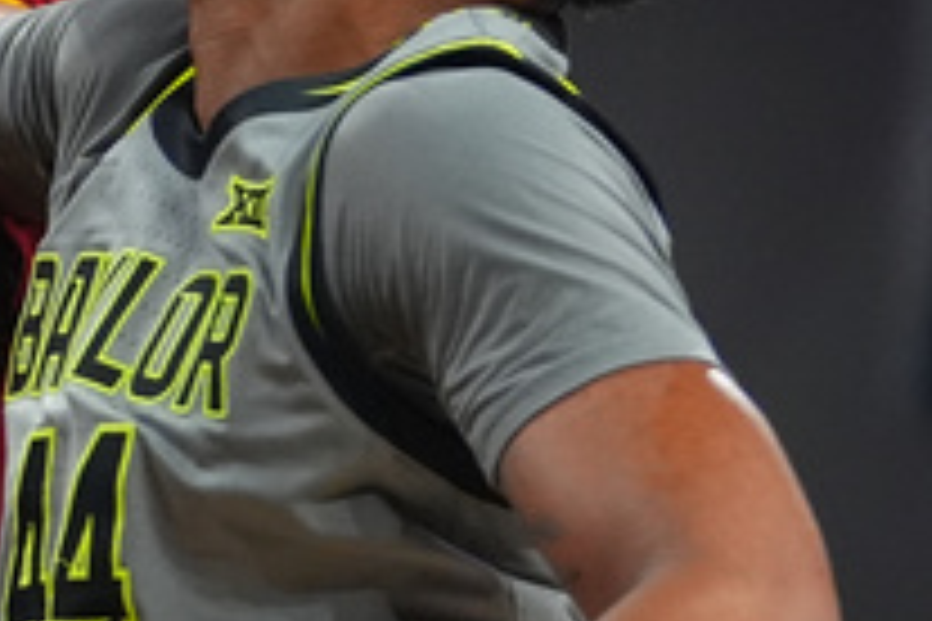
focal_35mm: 558
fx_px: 14445
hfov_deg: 3.7
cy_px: -52
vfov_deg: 2.5
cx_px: -617
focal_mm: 113
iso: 4000
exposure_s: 1/2000
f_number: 2.8
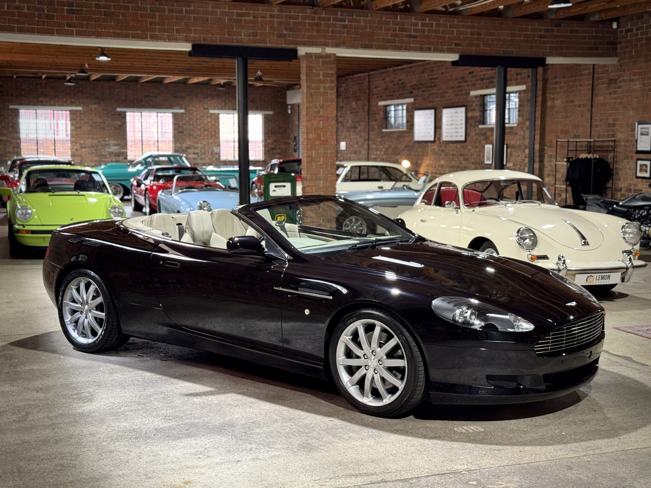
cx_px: 326
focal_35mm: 48
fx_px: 903
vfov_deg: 30.3
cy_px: 244
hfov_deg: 39.7
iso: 250
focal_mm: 6.76
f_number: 1.78
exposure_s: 1/33
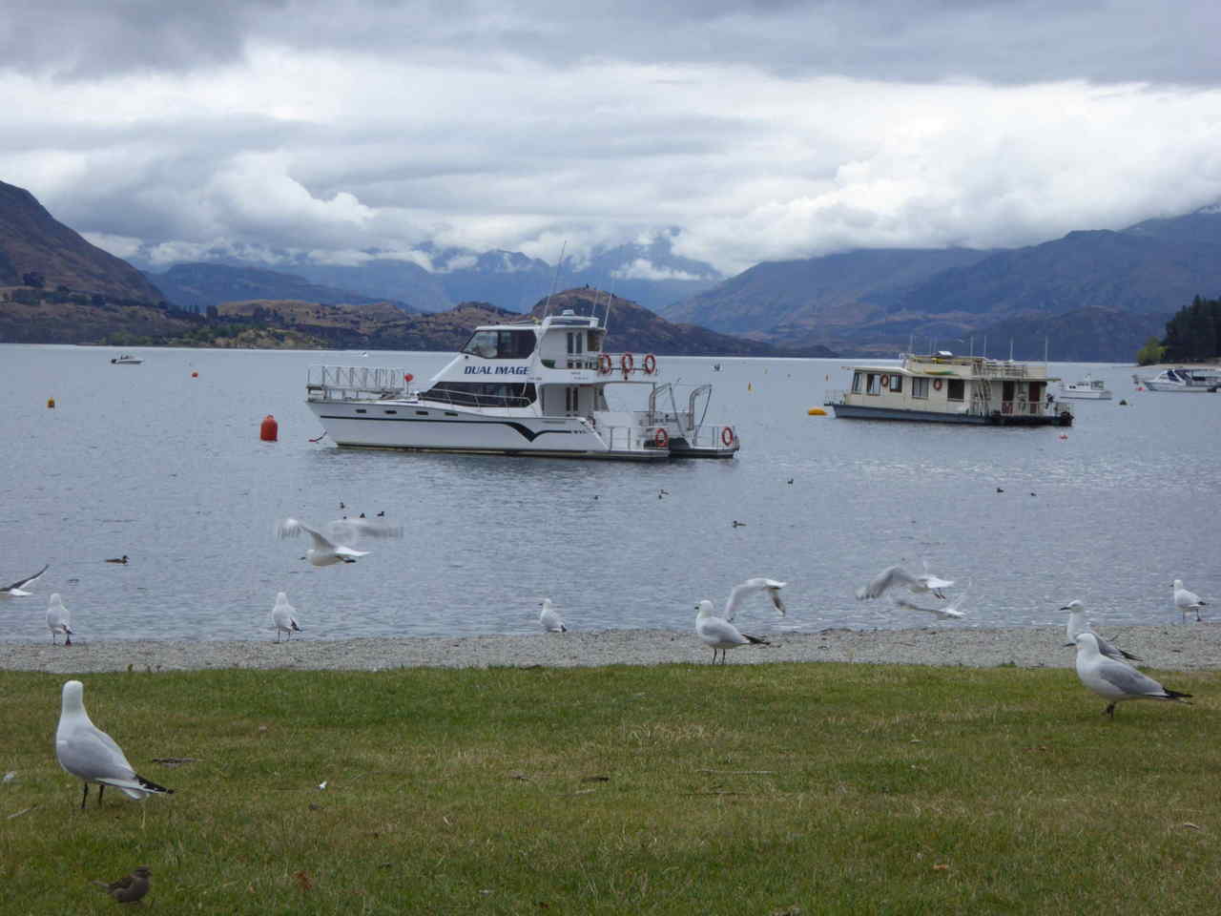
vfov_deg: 19.9
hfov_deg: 26.3
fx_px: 2610
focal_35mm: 74
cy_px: 458
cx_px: 610
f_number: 7.1
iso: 100
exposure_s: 1/250
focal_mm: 13.2
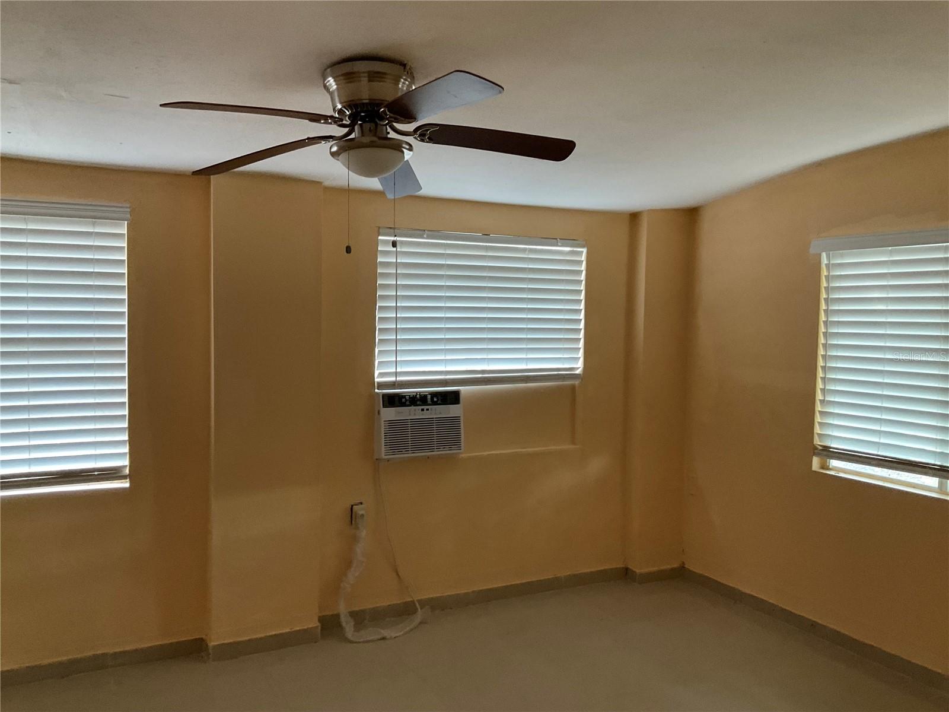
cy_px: 356
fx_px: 795
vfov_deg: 48.2
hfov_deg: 61.7
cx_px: 474
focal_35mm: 29
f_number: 1.8
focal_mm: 3
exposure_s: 1/50
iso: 160
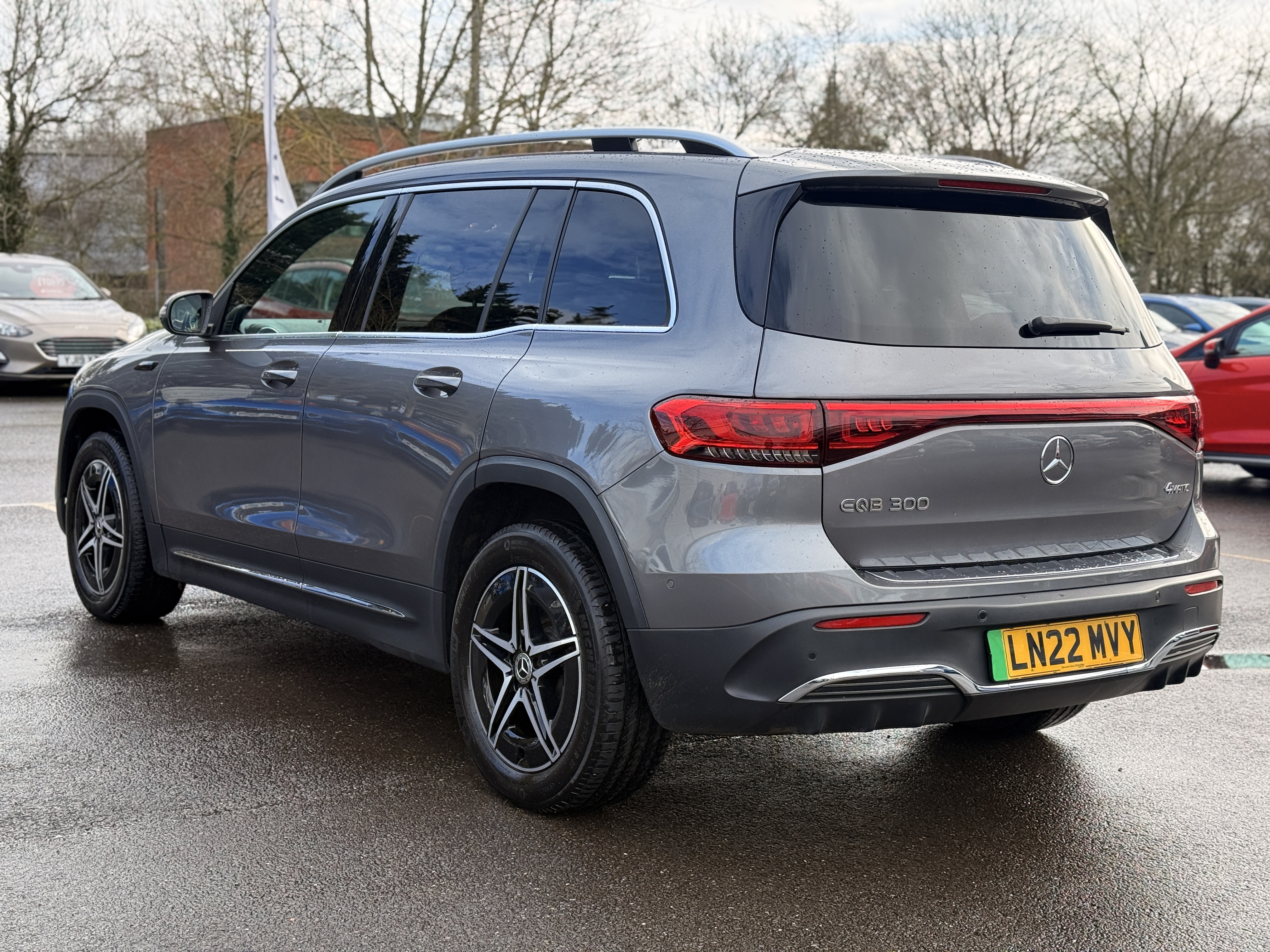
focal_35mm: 48
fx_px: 1761
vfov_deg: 30.3
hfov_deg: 39.7
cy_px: 476
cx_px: 635
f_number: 1.78
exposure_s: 1/1041
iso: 64
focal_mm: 6.76
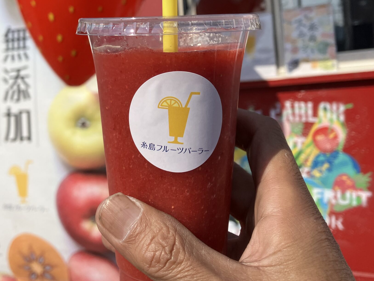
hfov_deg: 42.7
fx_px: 475
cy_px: 66
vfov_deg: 32.2
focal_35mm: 44
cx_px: 143
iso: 32
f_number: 1.8
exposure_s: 1/3690
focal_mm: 3.99
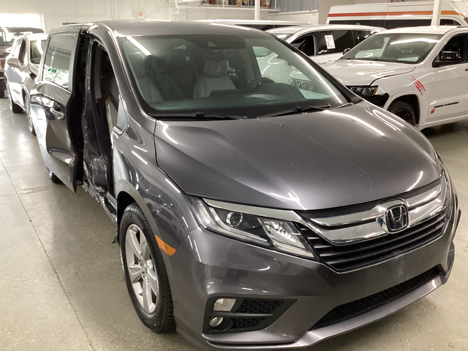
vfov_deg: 45.4
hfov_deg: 58.4
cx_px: 234
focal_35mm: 31
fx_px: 419
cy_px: 176
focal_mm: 3.3
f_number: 2.4
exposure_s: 1/60
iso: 400
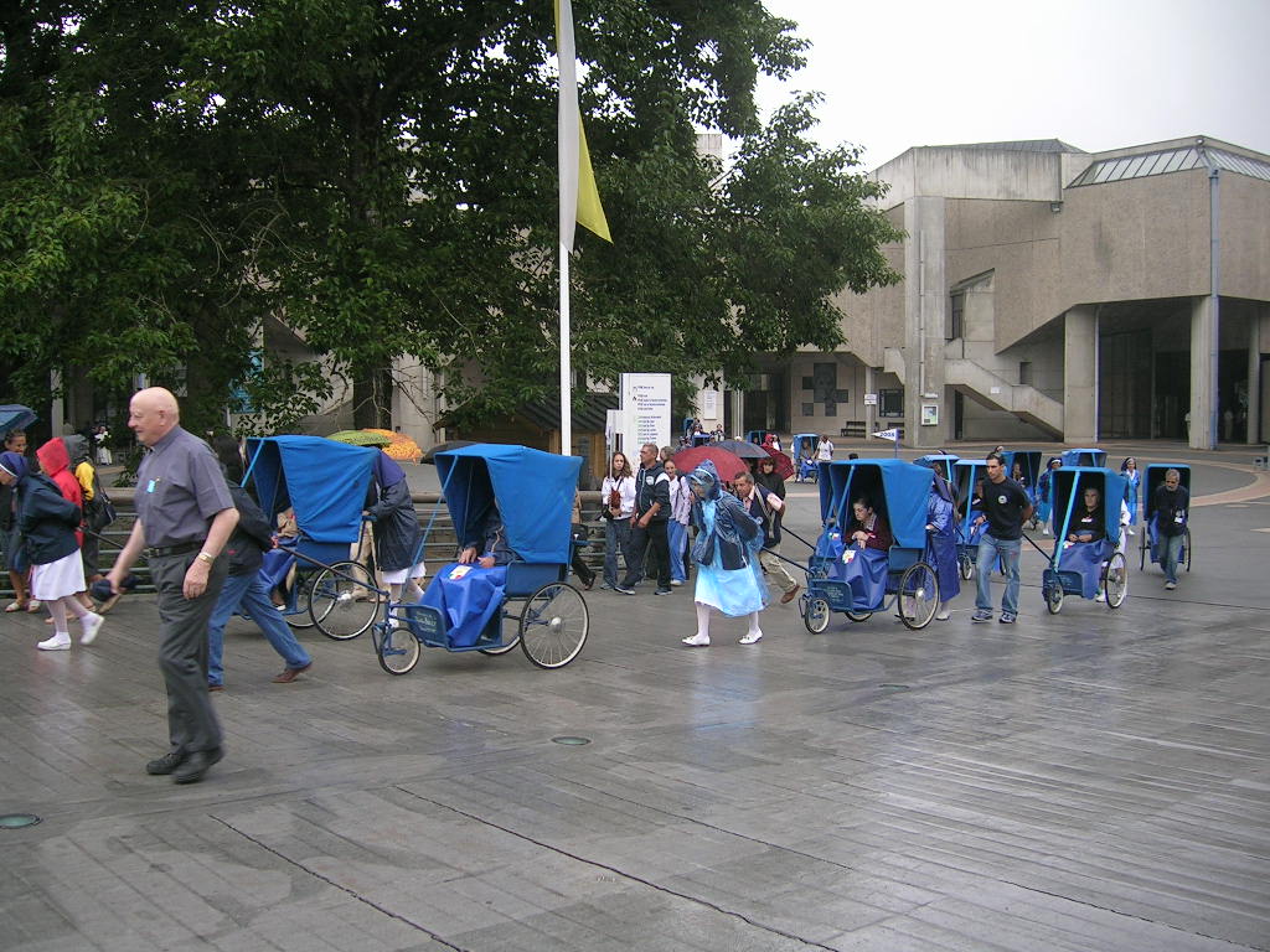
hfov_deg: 52.6
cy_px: 476
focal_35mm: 35
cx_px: 635
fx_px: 1284
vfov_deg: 40.7
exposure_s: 1/94.5
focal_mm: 5.4
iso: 50
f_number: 2.8
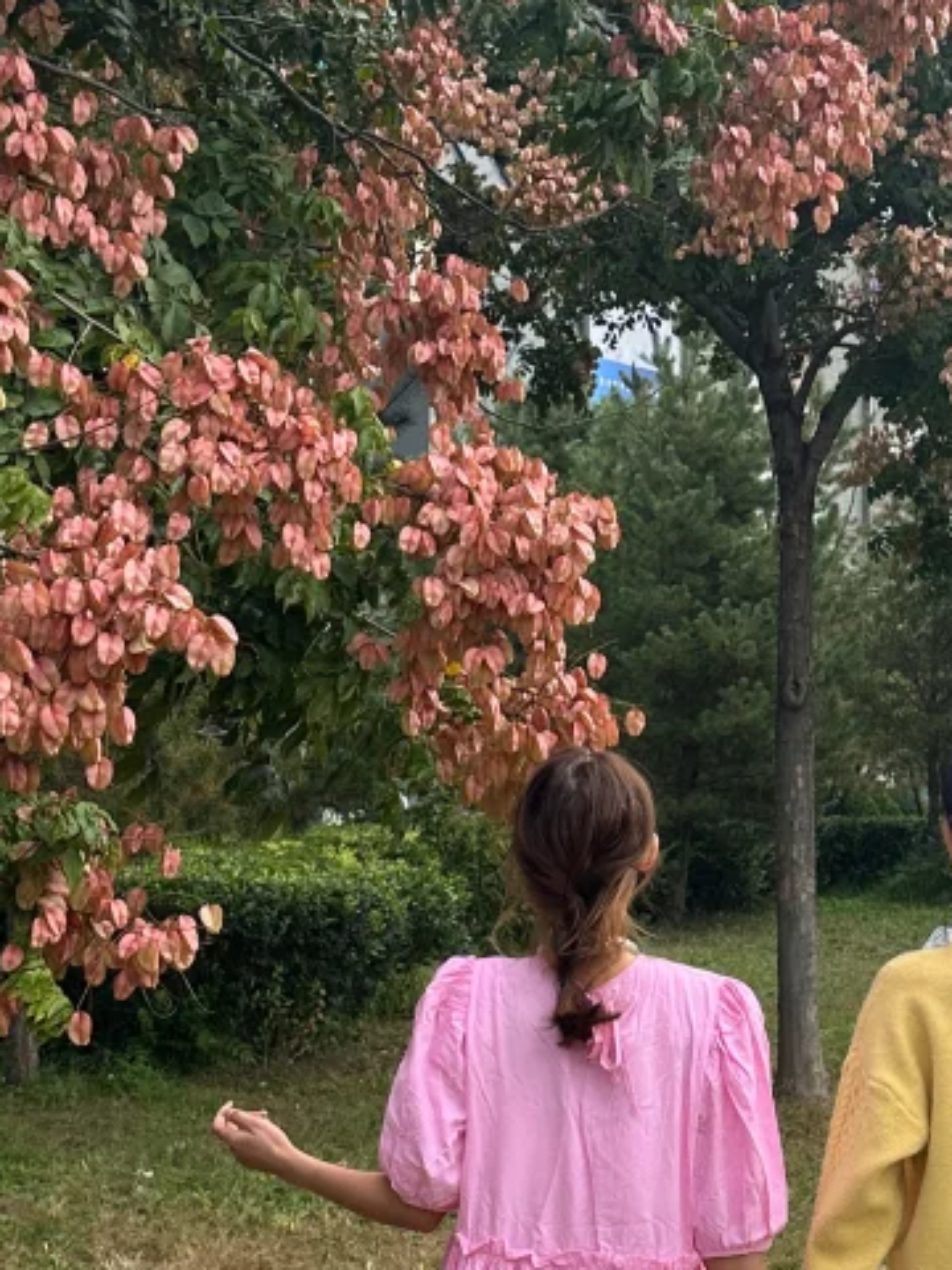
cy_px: 619
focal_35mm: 72
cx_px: 706
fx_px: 2640
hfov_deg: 20.3
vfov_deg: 27.0
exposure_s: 1/1587
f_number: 1.78
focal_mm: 6.86
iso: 80
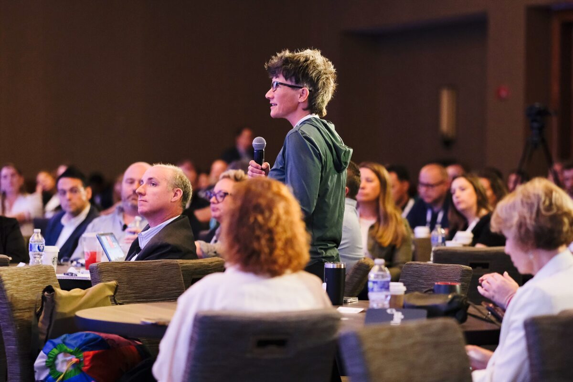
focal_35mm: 135
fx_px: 2149
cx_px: 286
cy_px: 191
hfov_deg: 15.2
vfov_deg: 10.2
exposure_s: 1/125
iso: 3200
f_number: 2
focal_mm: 90
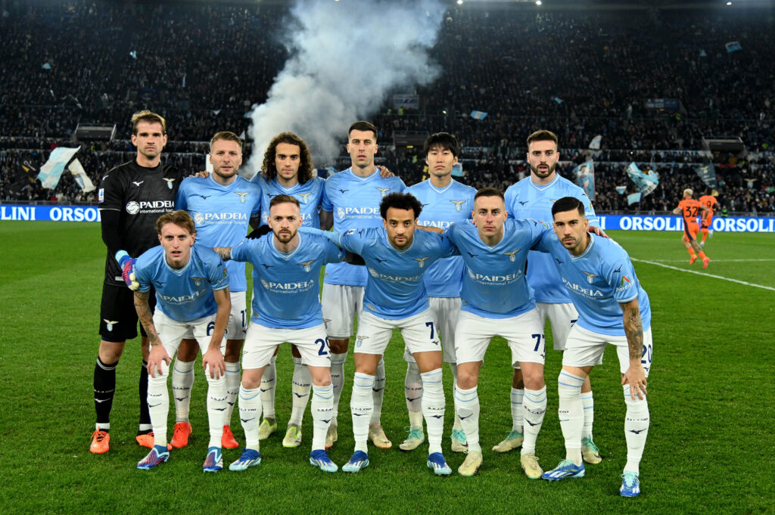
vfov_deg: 30.5
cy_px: 258
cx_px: 388
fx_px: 946
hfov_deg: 44.5
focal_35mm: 44
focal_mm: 44
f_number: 4
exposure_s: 1/1250
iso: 2500
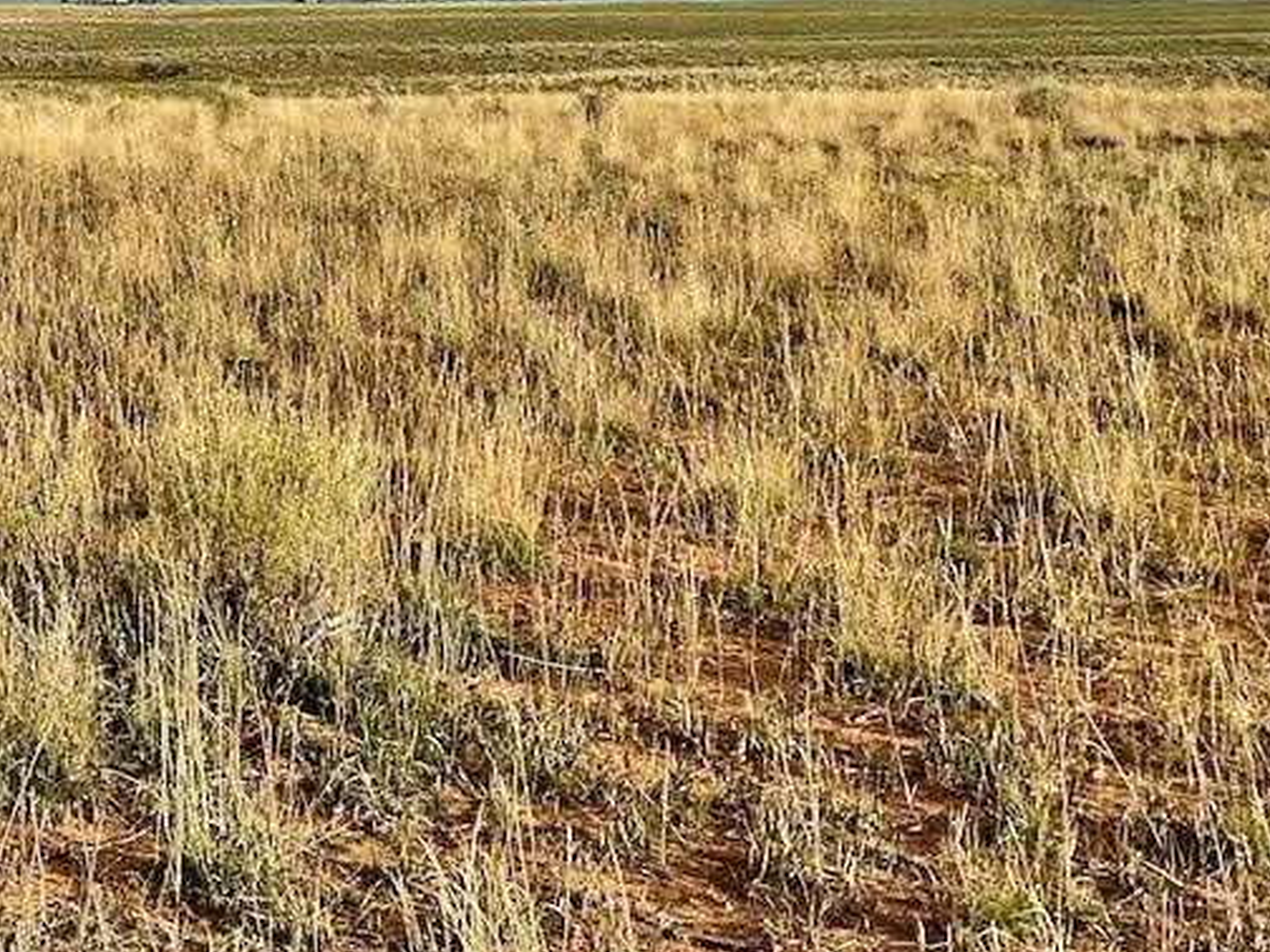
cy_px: 156
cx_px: -83
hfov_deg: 27.2
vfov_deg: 21.9
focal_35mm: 66
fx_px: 2421
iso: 32
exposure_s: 1/2681
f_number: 1.6
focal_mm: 4.2
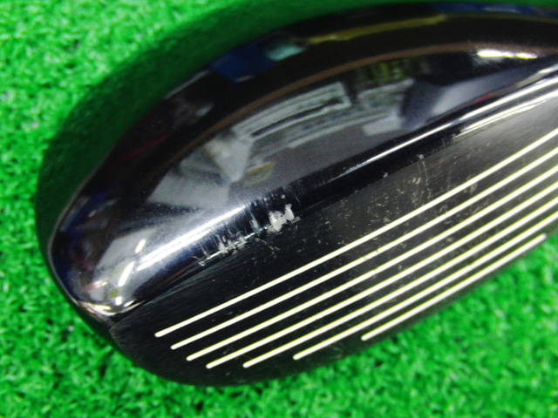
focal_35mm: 37
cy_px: 209
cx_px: 279
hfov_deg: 50.1
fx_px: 596
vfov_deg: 38.7
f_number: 3.6
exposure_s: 1/13
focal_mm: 6.42
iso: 400
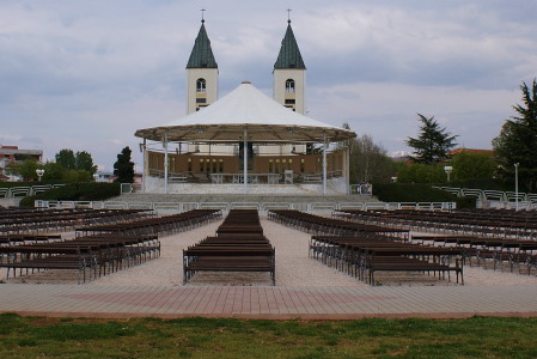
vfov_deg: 26.8
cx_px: 255
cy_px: 112
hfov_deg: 39.6
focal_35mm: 50
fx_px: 746
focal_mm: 22
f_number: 10
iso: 100
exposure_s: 1/250
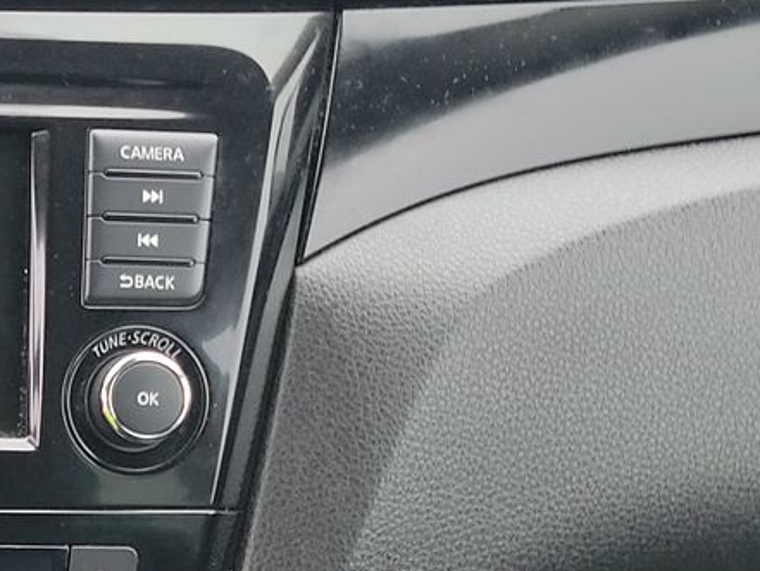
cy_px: 443
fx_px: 1911
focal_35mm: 87
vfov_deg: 16.9
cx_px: -343
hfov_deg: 19.8
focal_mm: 6.7
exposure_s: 1/59
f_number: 1.8
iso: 254
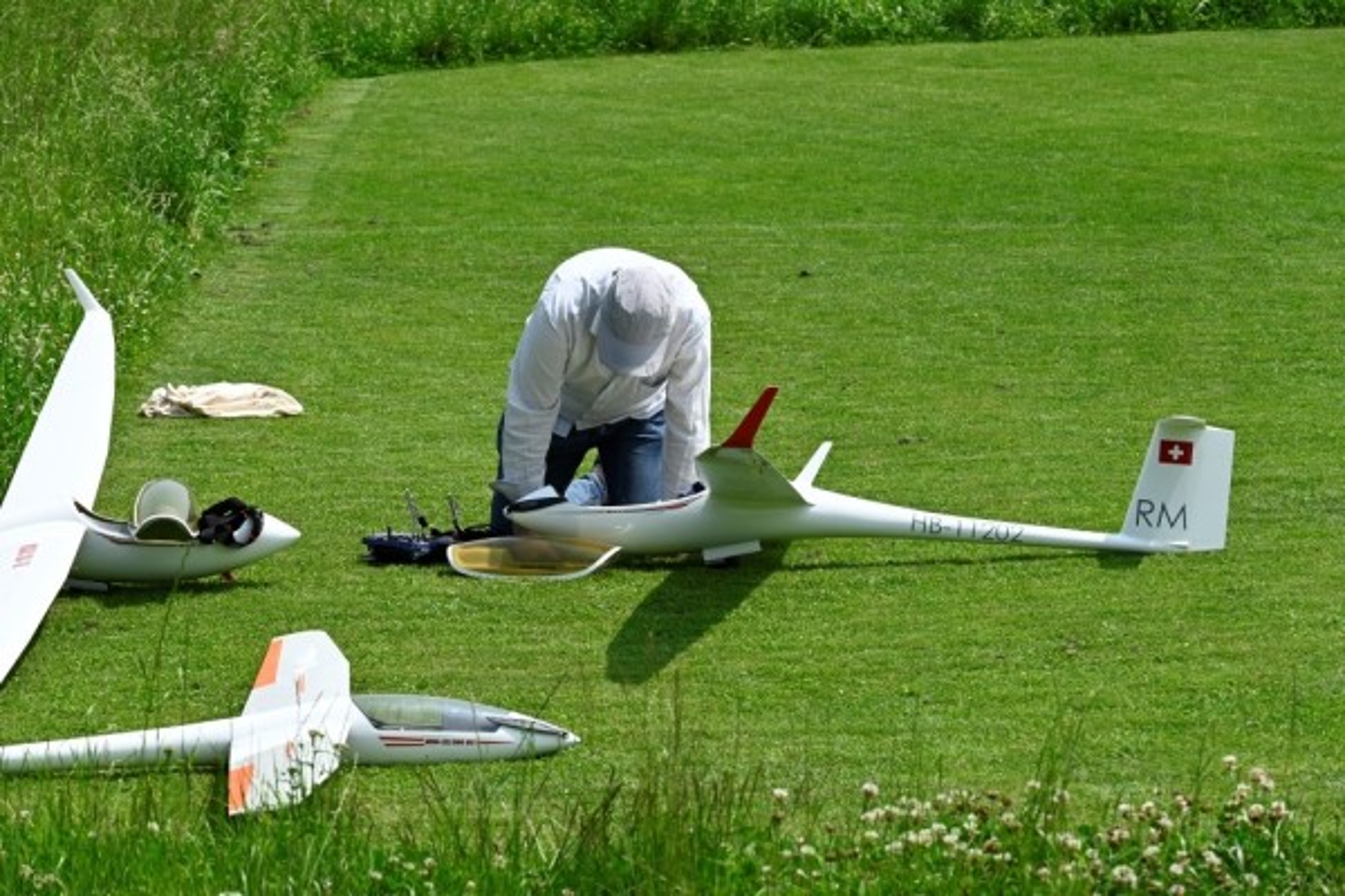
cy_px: 448
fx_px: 6164
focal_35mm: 165
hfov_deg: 12.5
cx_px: 672
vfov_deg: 8.3
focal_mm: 110
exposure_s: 1/800
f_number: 9
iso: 320
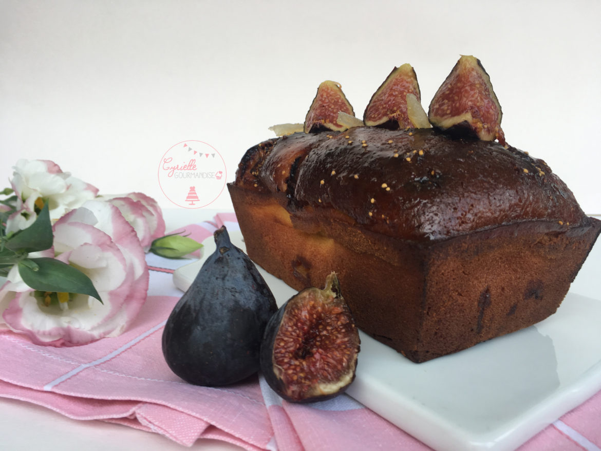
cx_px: 300
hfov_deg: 61.6
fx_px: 504
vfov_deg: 48.2
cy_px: 226
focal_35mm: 29
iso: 25
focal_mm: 4.15
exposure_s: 1/100
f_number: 2.2
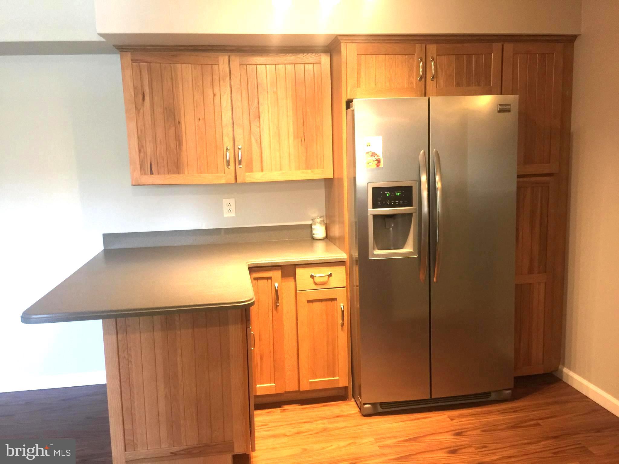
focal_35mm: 29
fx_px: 519
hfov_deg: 61.7
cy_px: 232
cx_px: 310
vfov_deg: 48.2
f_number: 2.2
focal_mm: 4.15
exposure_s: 1/15
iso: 80
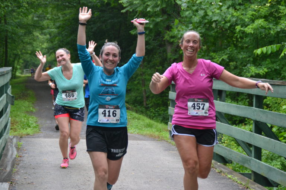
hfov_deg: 22.6
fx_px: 715
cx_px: 143
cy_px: 95
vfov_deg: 15.2
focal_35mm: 90
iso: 1100
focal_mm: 60
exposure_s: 1/500
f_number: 5
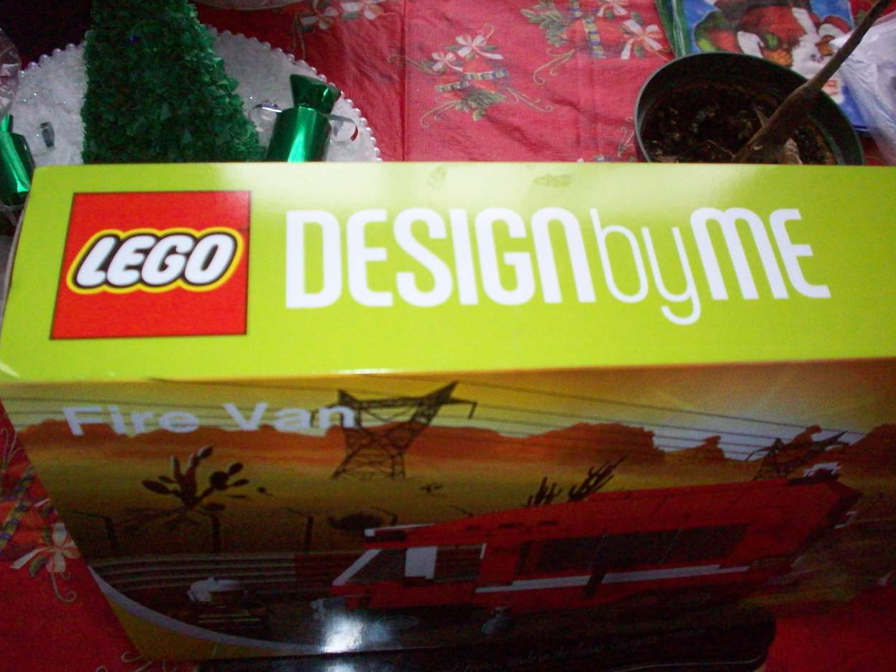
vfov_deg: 37.7
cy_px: 332
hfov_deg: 49.0
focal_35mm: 38
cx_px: 454
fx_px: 984
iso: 400
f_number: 2.8
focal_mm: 6.2
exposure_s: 1/128
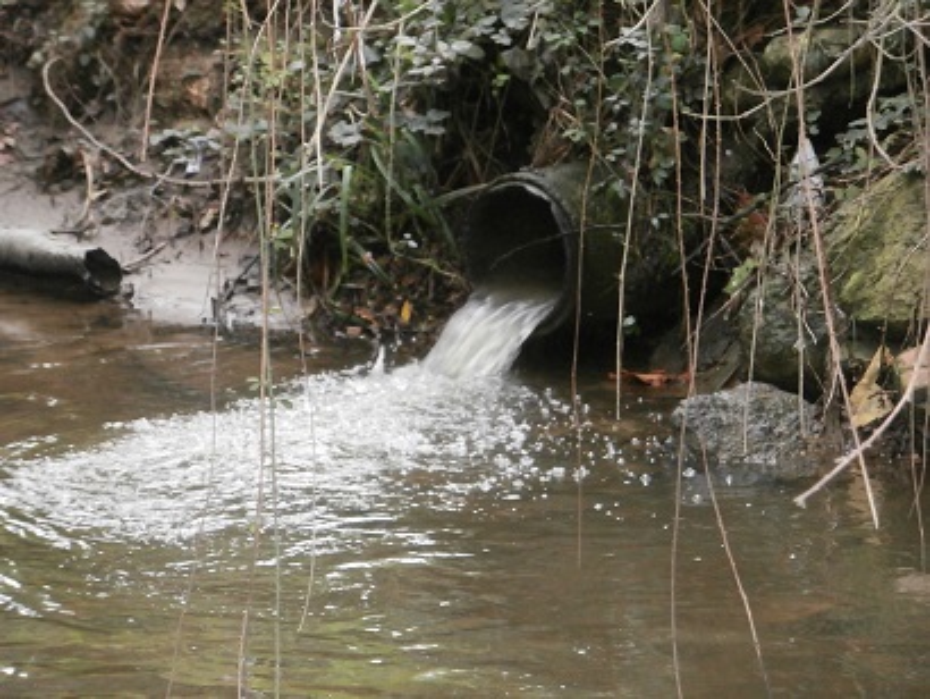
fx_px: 5376
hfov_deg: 9.9
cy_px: 350
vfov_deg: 7.4
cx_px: 465
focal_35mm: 200
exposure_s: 1/60
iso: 500
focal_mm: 35.34
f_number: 5.8
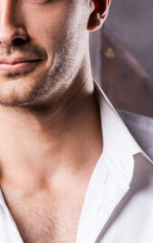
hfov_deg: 4.0
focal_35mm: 327
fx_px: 2176
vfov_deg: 6.4
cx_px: -71
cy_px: 193
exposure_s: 1/160
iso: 160
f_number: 5.6
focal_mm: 85
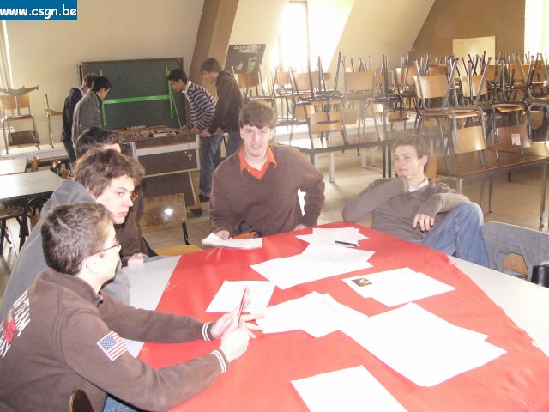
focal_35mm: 36
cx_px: 274
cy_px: 206
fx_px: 571
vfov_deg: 39.7
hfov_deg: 51.4
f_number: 2.8
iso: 400
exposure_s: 1/60
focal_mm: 6
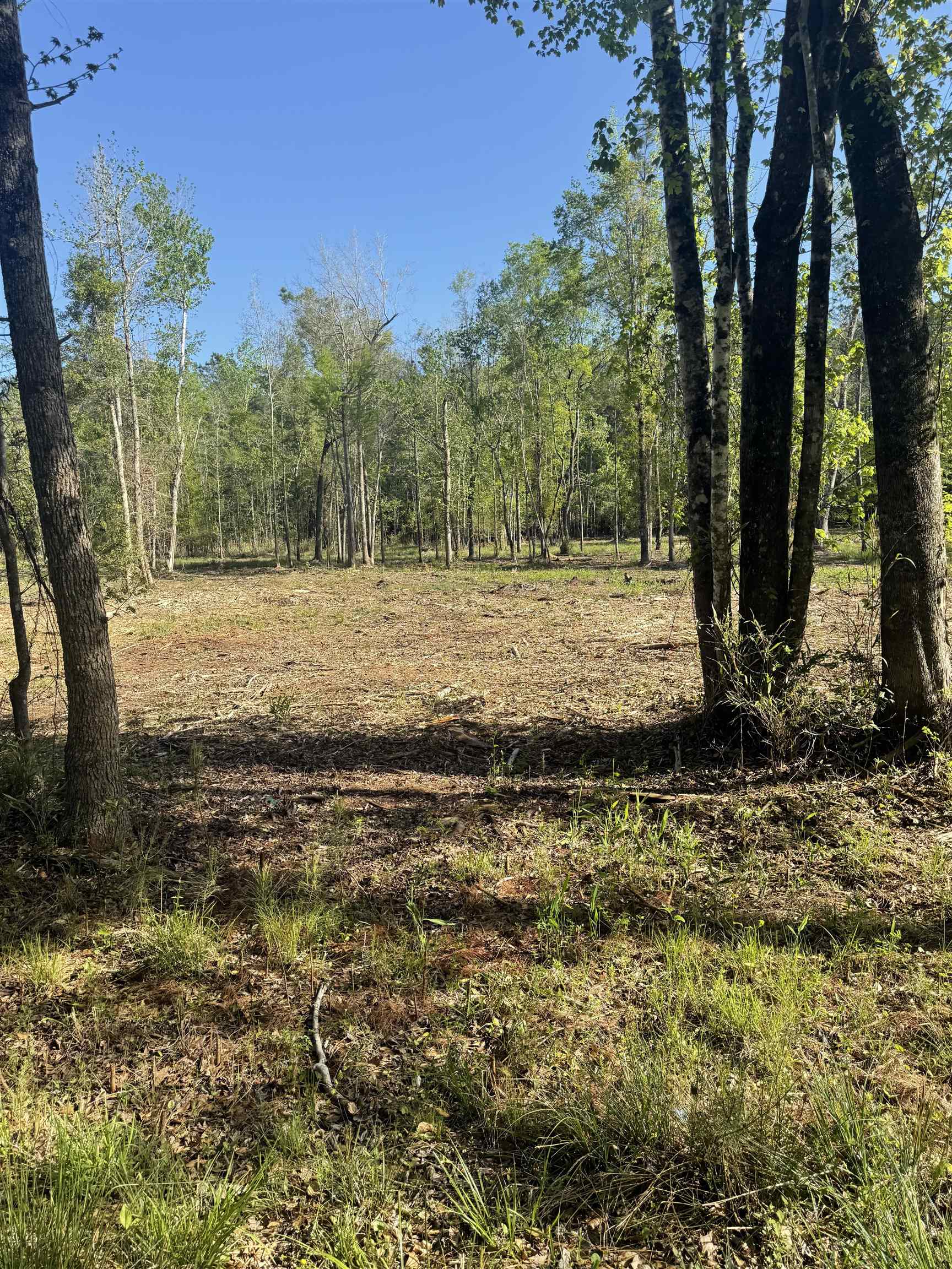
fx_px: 880
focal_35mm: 24
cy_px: 634
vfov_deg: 71.6
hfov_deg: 56.8
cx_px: 476
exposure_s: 1/1901
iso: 80
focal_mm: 6.76
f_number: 1.78
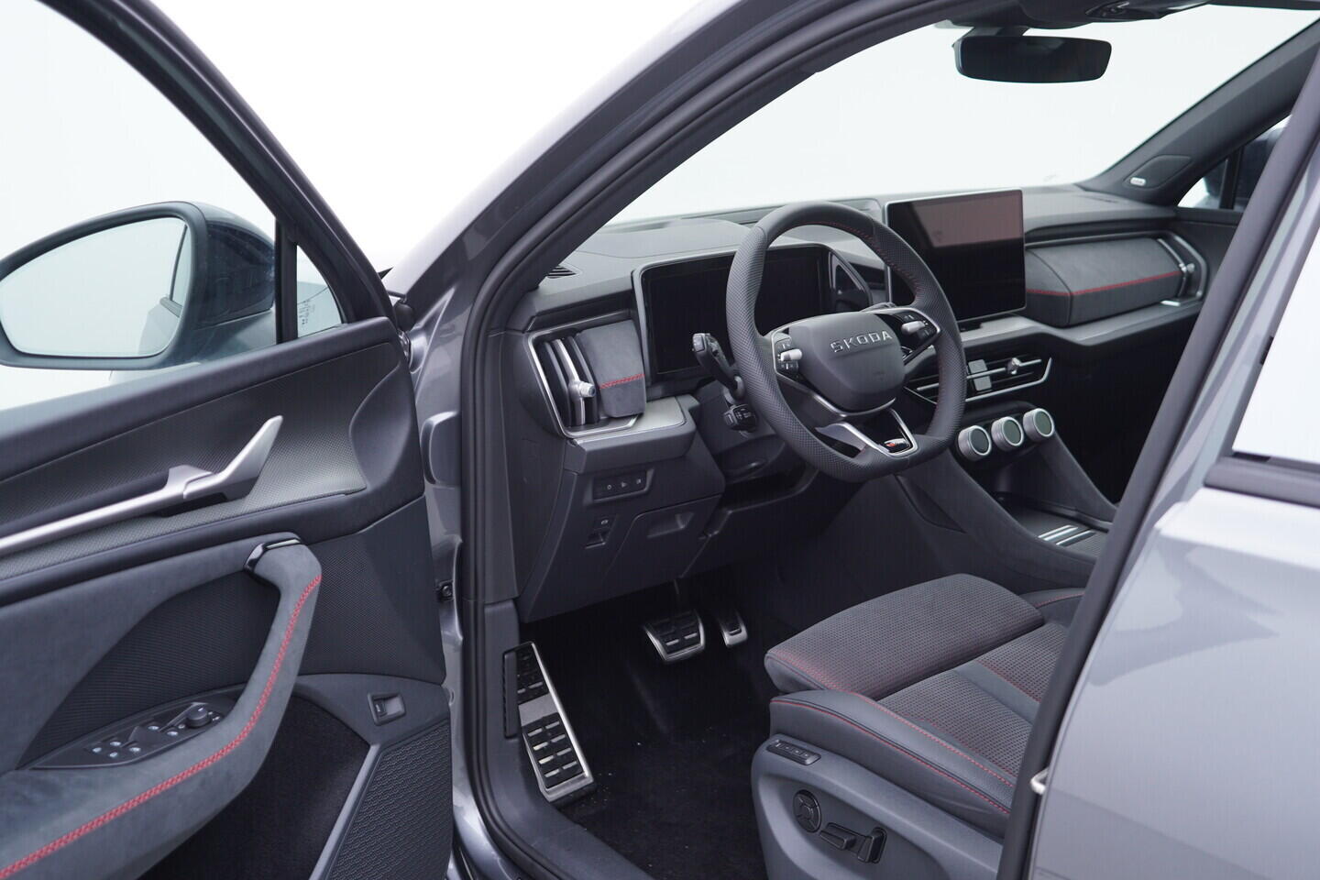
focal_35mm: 36
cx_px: 660
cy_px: 440
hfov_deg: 53.1
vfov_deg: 36.9
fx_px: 1320
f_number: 2.8
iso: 125
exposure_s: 1/40
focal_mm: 24
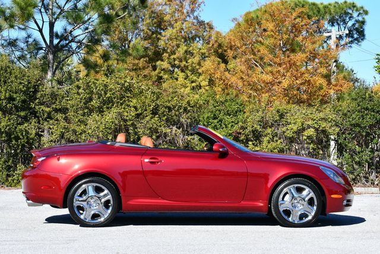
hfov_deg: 22.6
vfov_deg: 15.2
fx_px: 951
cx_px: 190
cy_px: 127
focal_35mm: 90
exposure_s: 1/250
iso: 125
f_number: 8
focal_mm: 45
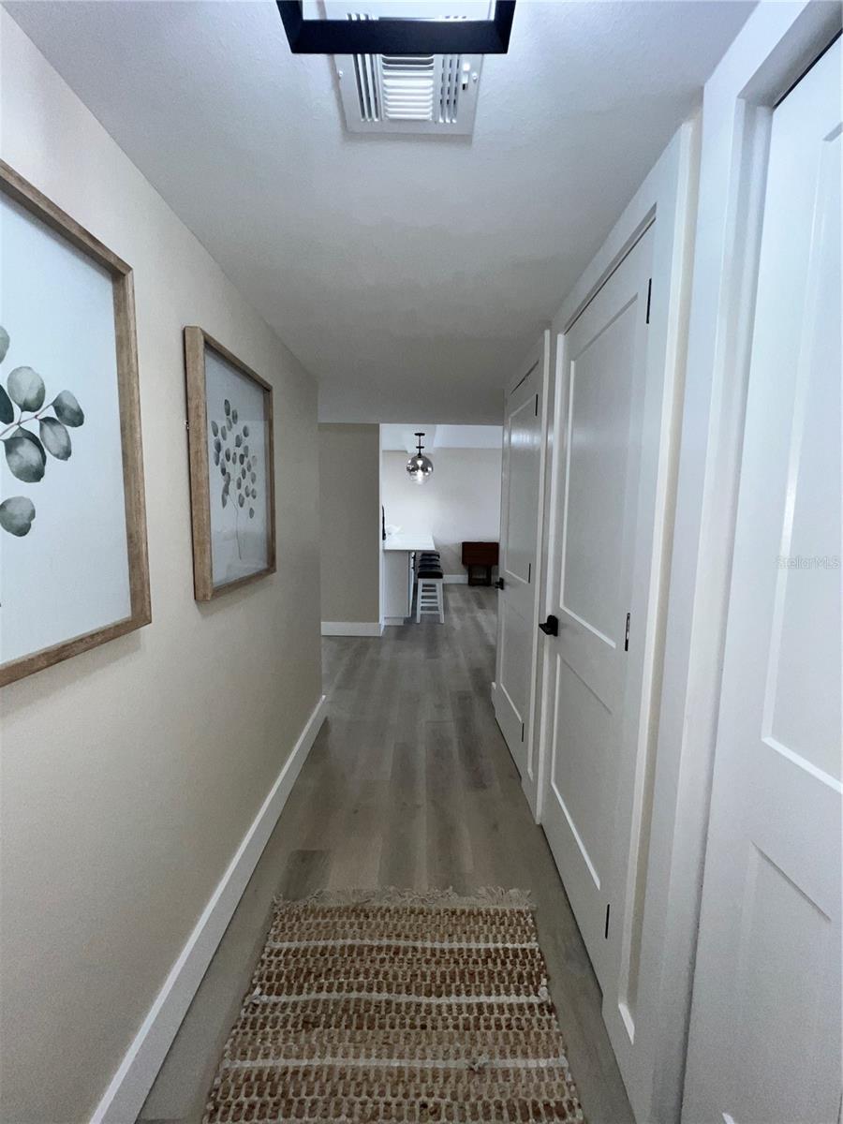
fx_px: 422
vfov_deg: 106.2
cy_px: 562
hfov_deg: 89.9
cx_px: 422
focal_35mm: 13
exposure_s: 1/120
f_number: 1.8
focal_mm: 1.57
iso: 80
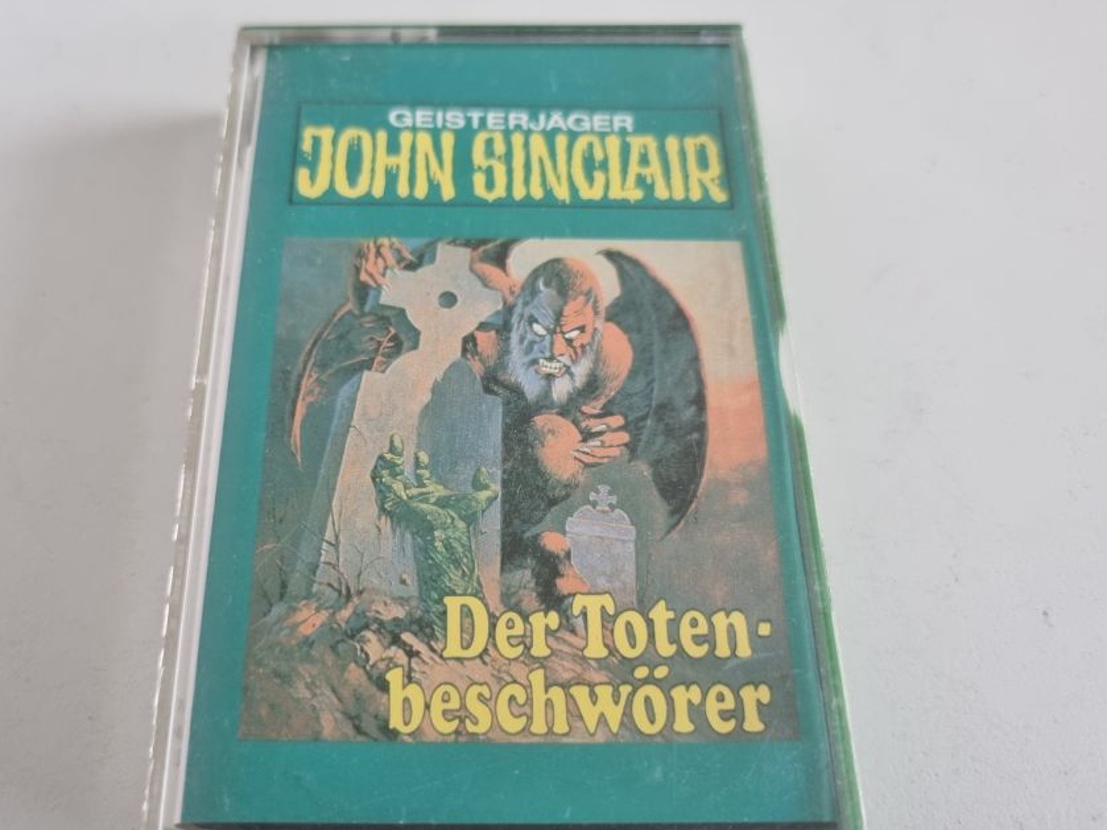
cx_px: 471
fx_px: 991
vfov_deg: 45.4
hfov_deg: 58.1
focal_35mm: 31
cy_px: 457
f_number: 1.8
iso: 200
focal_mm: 5.4
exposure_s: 1/50
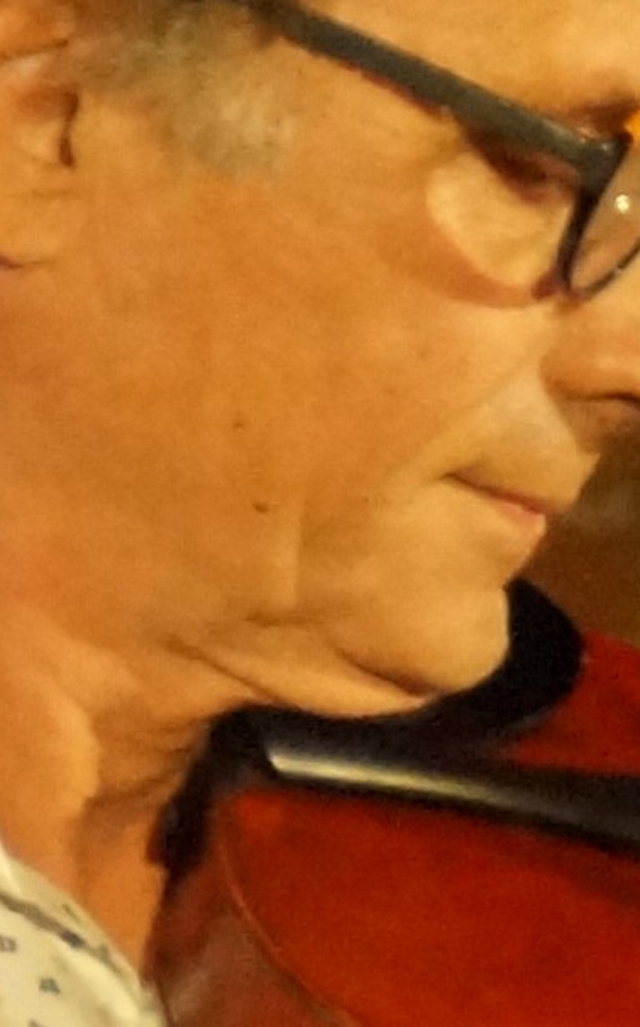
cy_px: 1637
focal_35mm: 1033
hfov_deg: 1.3
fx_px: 28858
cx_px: 1647
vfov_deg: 2.0
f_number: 5.6
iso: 3200
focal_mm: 75
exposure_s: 1/50
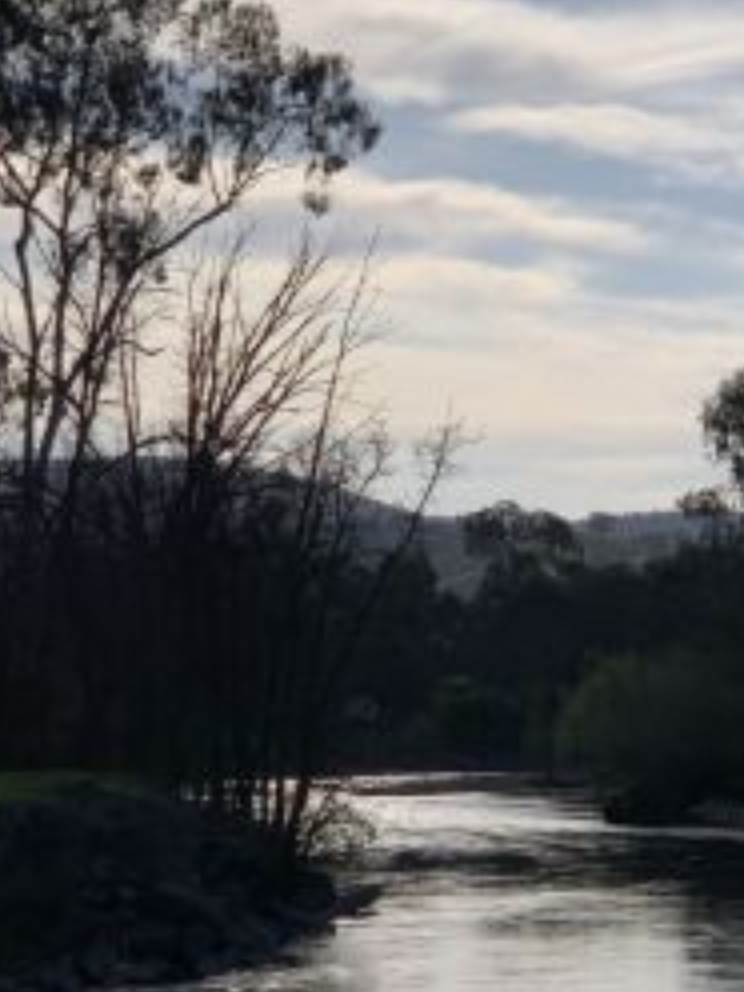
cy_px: 528
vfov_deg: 15.6
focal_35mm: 126
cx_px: 460
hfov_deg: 11.8
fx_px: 3611
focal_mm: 6
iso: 16
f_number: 2.4
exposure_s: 1/4348
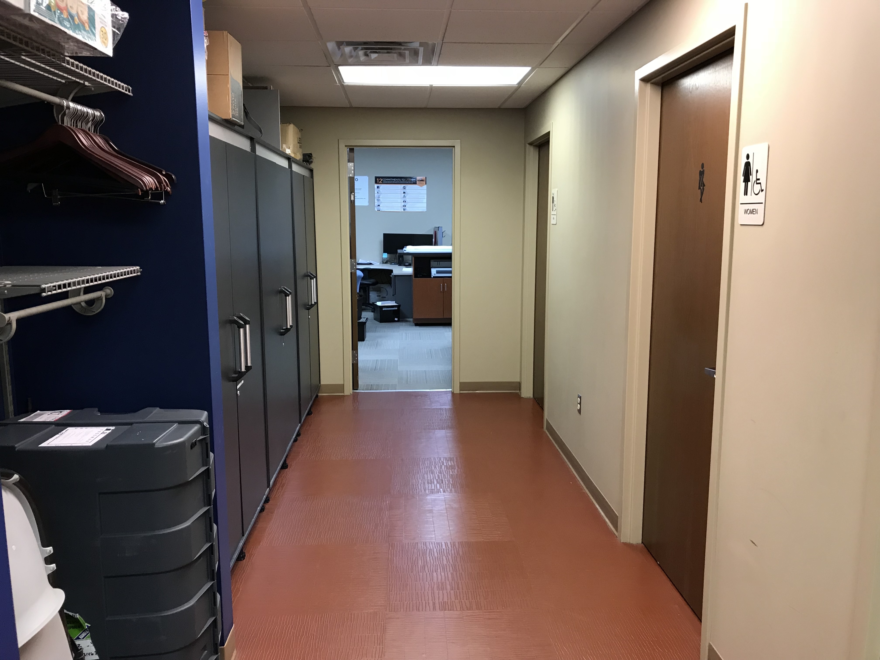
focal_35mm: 28
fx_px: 712
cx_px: 440
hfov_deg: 63.4
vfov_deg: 49.7
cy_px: 330
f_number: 1.8
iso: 40
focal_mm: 3.99
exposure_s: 1/20
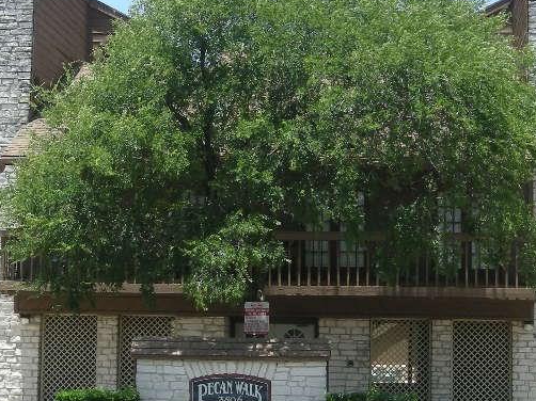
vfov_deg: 14.8
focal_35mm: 100
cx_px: 268
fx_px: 1548
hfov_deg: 19.6
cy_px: 138
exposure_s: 1/402
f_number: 3.2
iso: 50
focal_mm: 7.9
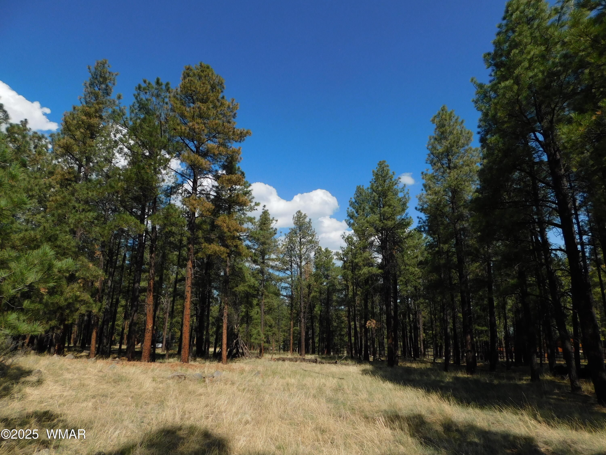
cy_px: 228
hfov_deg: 73.9
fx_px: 403
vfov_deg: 58.9
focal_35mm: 23
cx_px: 303
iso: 125
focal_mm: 4
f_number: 6
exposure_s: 1/640
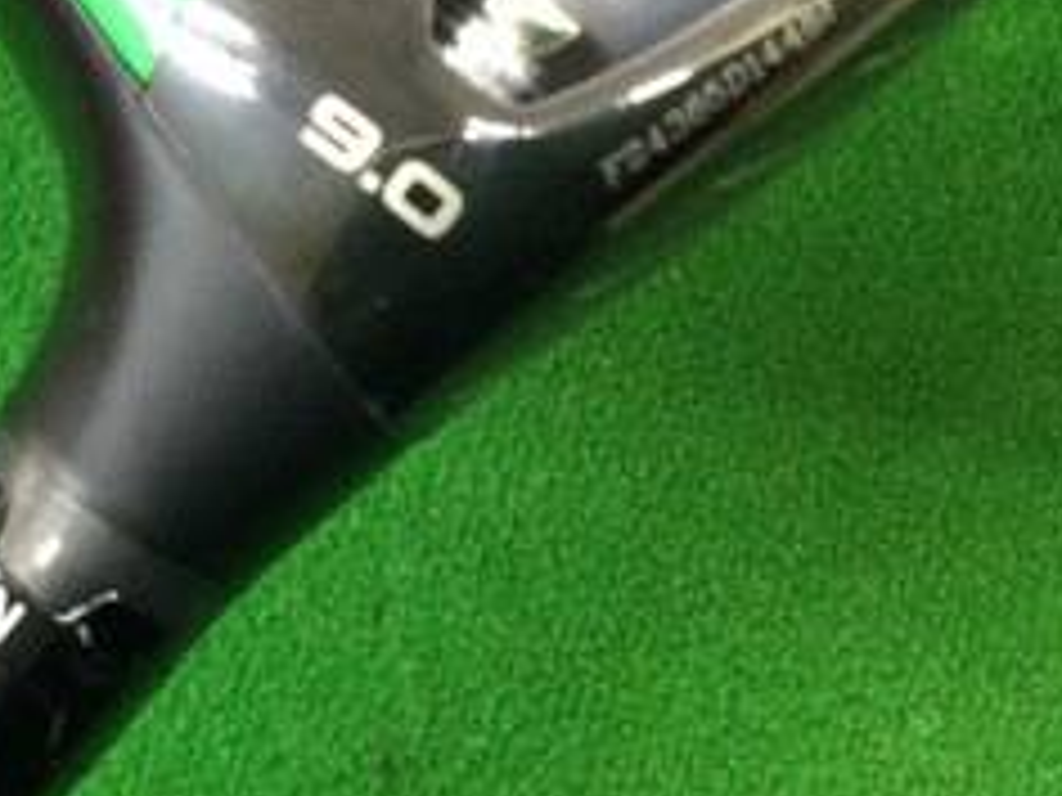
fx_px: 2577
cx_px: -63
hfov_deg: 22.2
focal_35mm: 84
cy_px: 400
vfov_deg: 17.6
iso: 200
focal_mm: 3.3
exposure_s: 1/30
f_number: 2.4
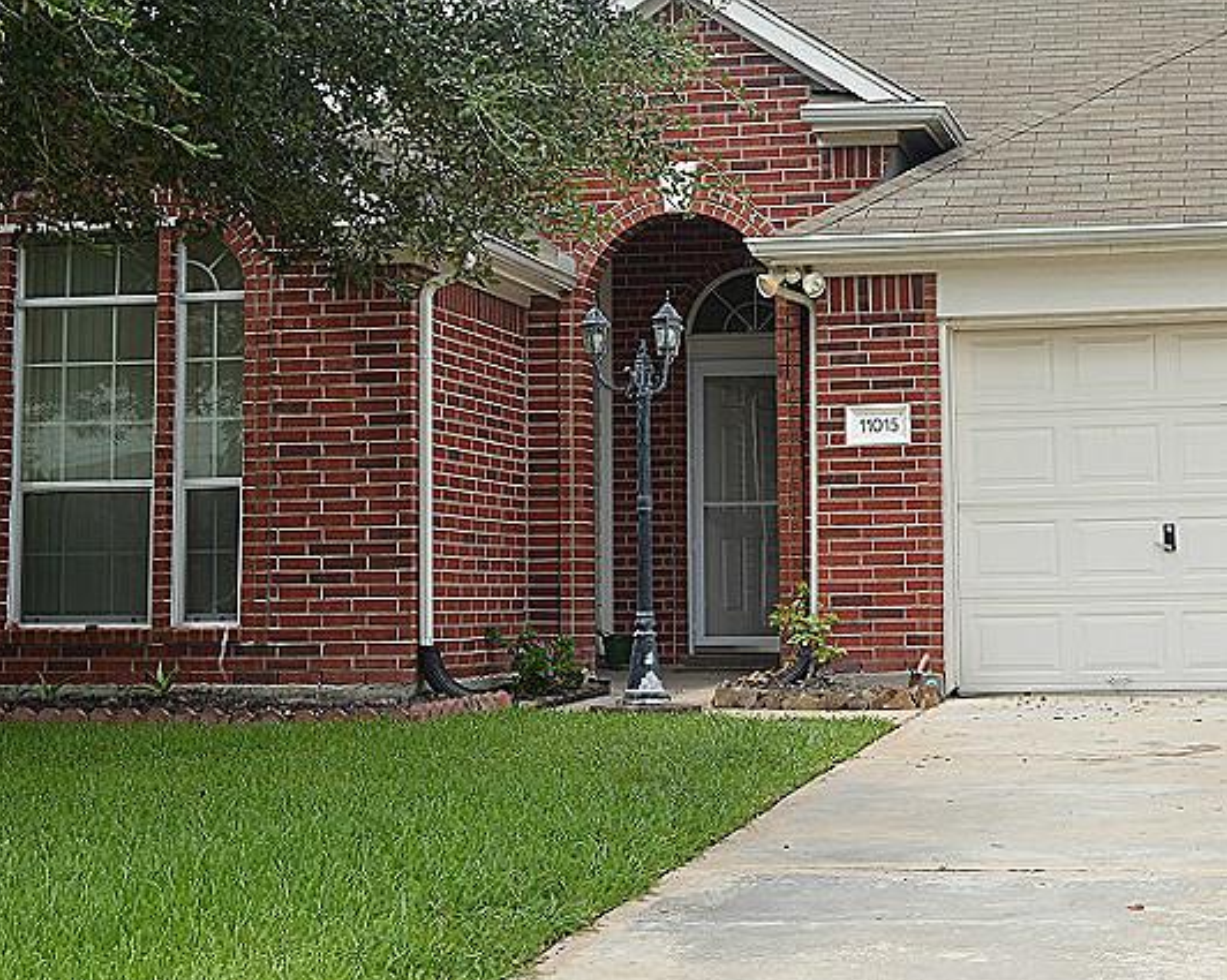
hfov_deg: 28.9
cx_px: 833
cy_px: 288
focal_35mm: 65
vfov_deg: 23.3
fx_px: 2359
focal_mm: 24
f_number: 8
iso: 100
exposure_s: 1/200
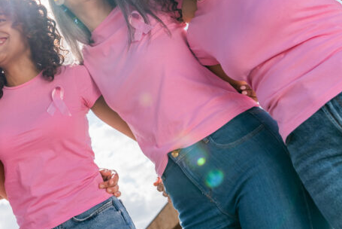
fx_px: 513
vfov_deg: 24.6
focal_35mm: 54
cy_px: 40
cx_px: 96
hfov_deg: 36.2
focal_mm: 32
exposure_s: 1/800
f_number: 4.5
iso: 100
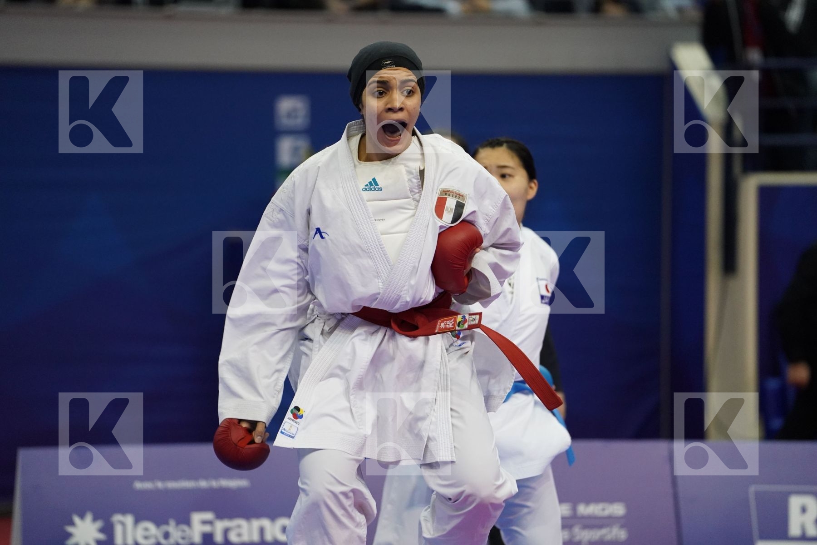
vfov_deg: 6.9
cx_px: 408
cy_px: 272
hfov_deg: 10.3
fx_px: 4539
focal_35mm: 200
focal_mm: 200
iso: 4000
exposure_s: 1/1000
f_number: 2.8
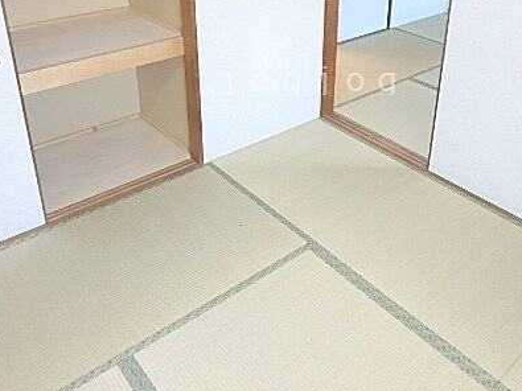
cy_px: 79
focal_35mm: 34
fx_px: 513
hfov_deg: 53.6
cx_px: 312
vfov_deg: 40.1
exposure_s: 1/30
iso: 400
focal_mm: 3.7
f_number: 3.5
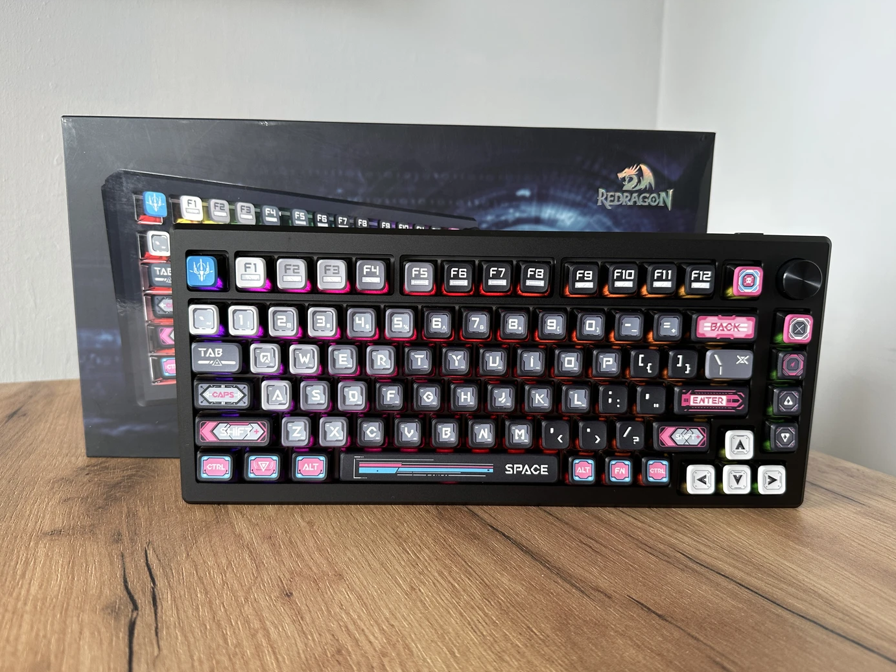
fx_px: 647
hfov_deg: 69.4
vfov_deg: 54.9
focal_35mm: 25
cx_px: 445
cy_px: 347
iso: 125
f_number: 1.78
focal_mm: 6.86
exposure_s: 1/100
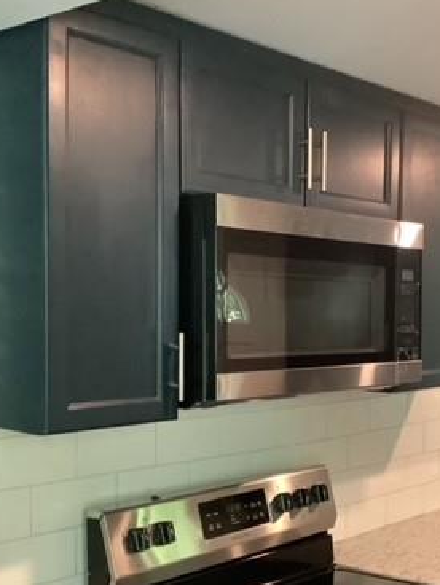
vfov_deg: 35.3
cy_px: 371
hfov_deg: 26.5
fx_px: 914
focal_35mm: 54
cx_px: 359
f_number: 2.4
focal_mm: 3.3
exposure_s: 1/40
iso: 400
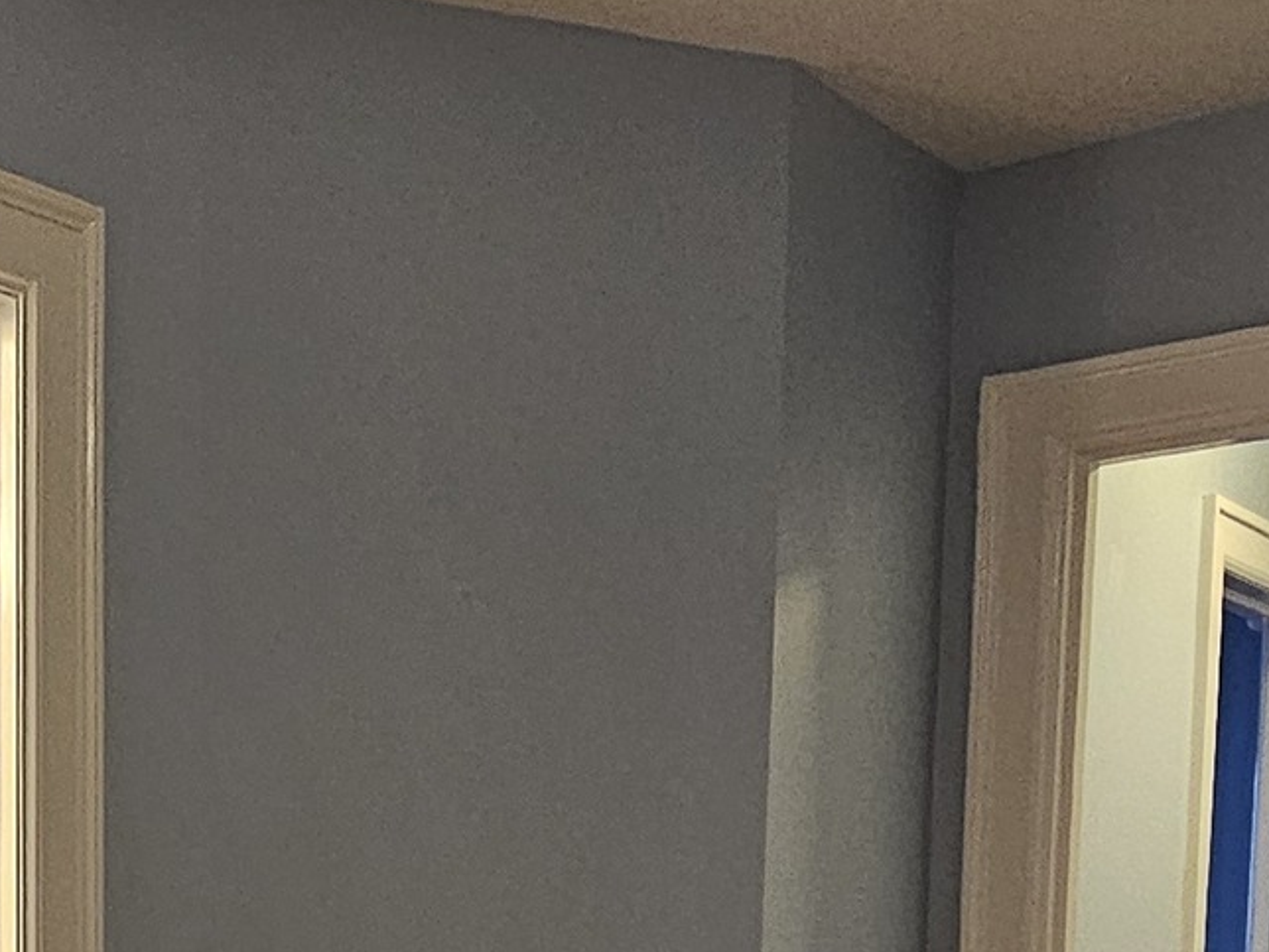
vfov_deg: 20.8
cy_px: 1348
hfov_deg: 28.3
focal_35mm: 62
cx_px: -140
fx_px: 2273
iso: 320
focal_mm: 2.2
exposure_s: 1/40
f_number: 2.2
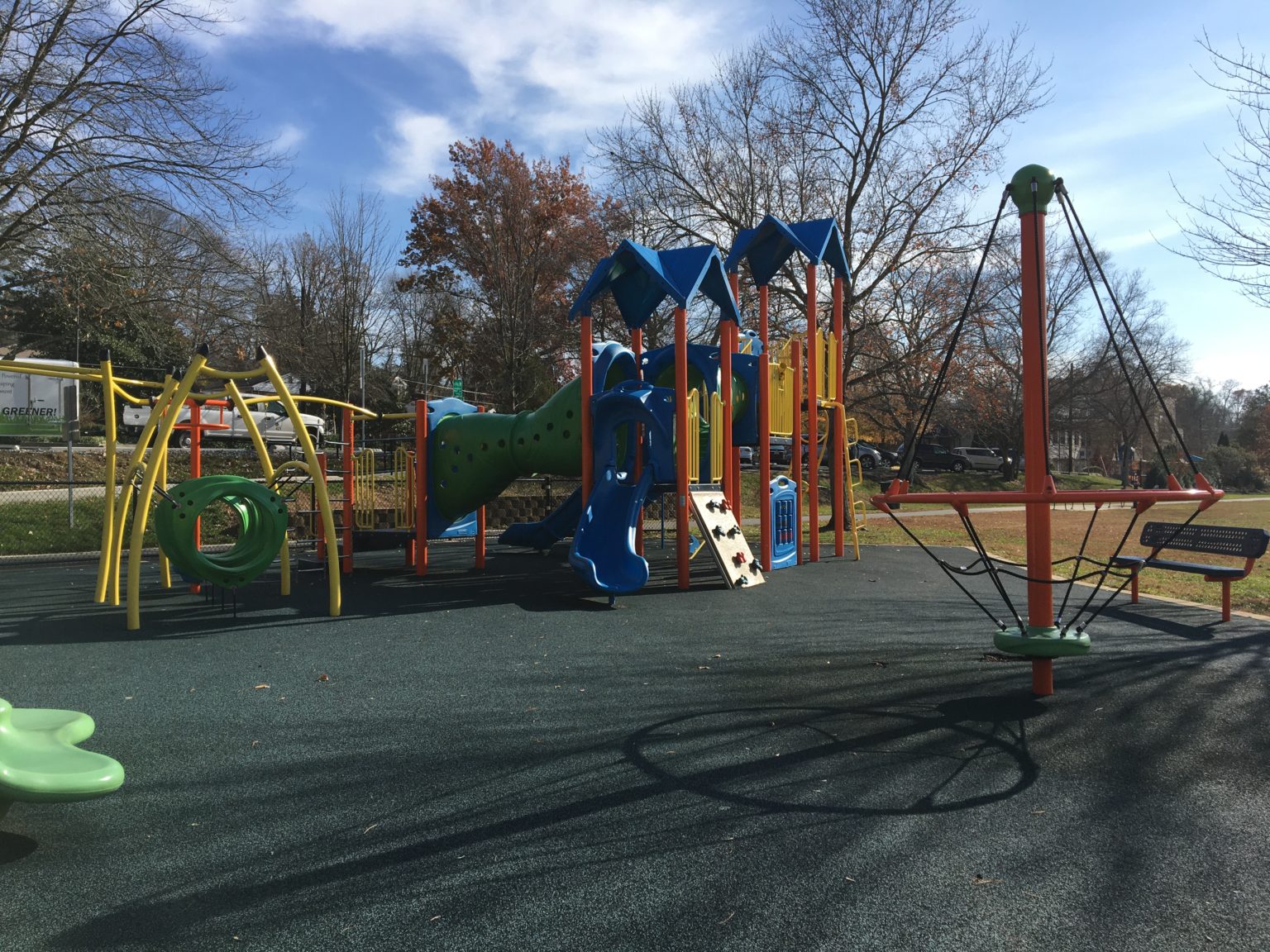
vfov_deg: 48.2
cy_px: 476
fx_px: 1064
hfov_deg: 61.7
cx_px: 635
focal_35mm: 29
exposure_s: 1/1637
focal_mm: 4.15
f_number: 2.2
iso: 25
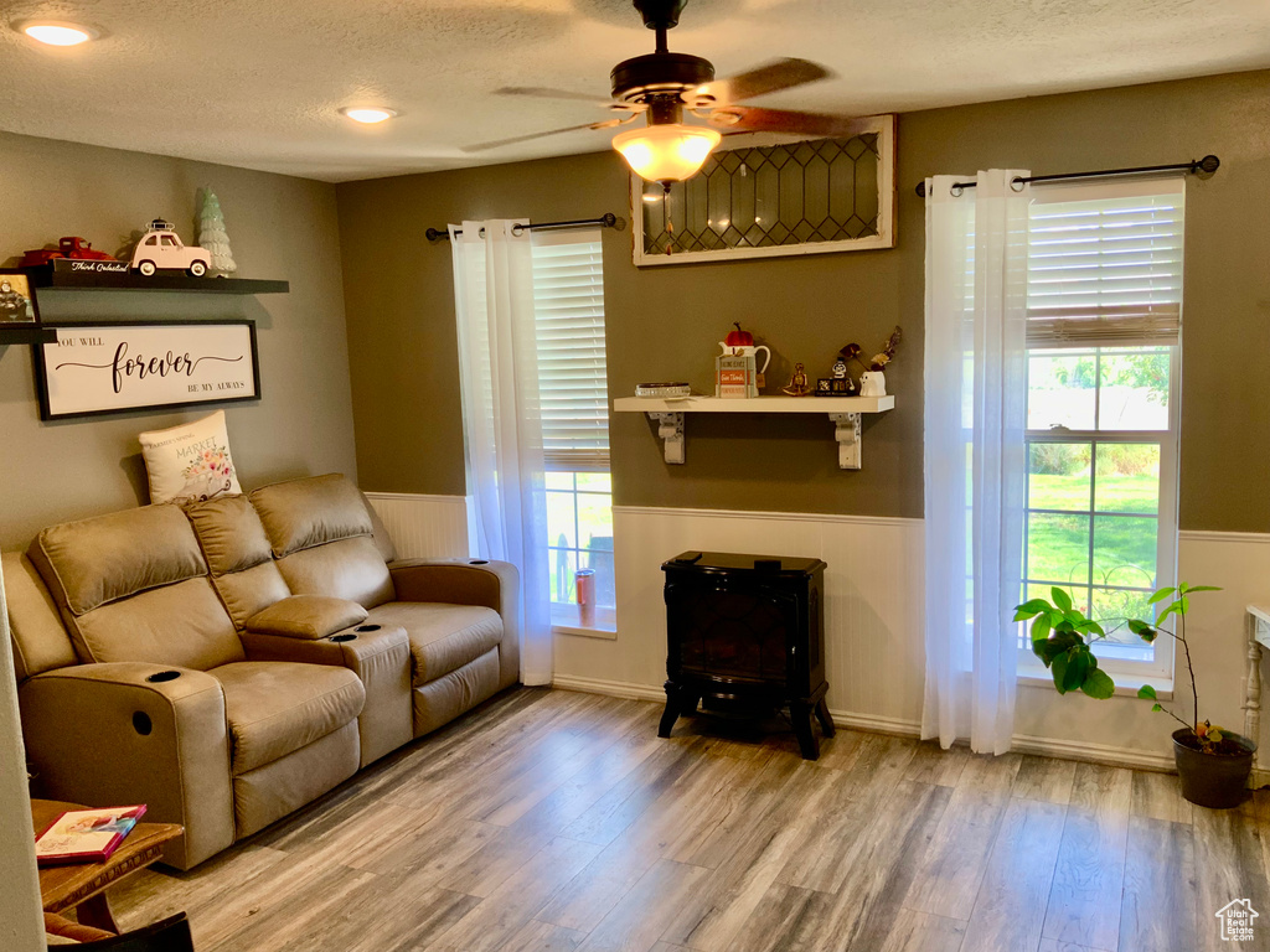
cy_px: 476
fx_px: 1064
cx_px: 635
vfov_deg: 48.2
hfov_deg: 61.7
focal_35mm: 29
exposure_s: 1/120
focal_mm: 3
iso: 64
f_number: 1.8
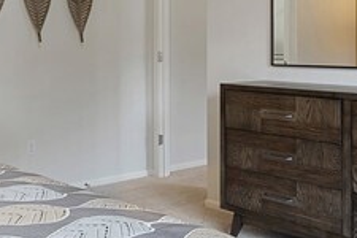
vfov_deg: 24.1
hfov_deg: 35.3
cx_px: 116
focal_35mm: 56
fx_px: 555
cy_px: 83
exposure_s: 1
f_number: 8
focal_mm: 14
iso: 200
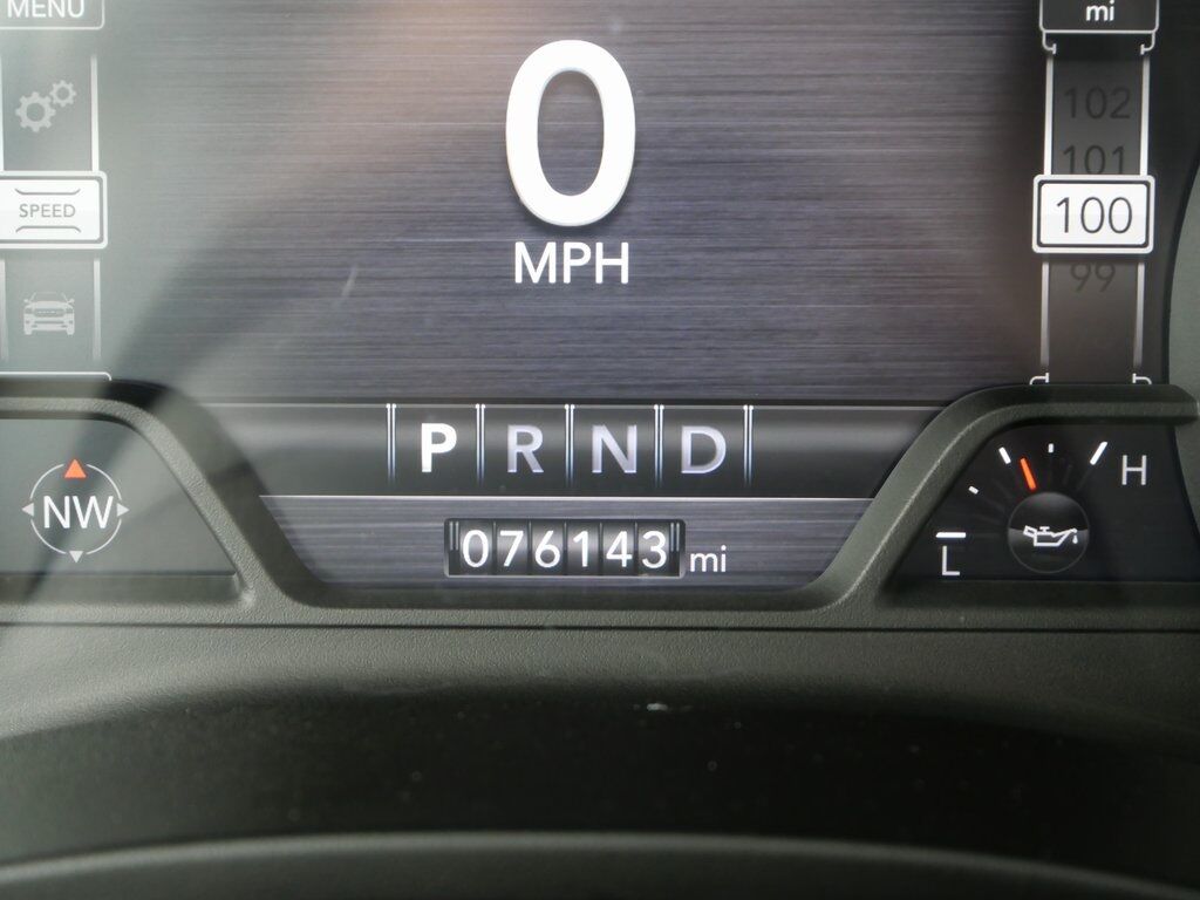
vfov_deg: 22.9
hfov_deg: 30.3
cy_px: 450
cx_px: 600
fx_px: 2219
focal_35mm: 64
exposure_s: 1/80
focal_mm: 32
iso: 1250
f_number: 5.6
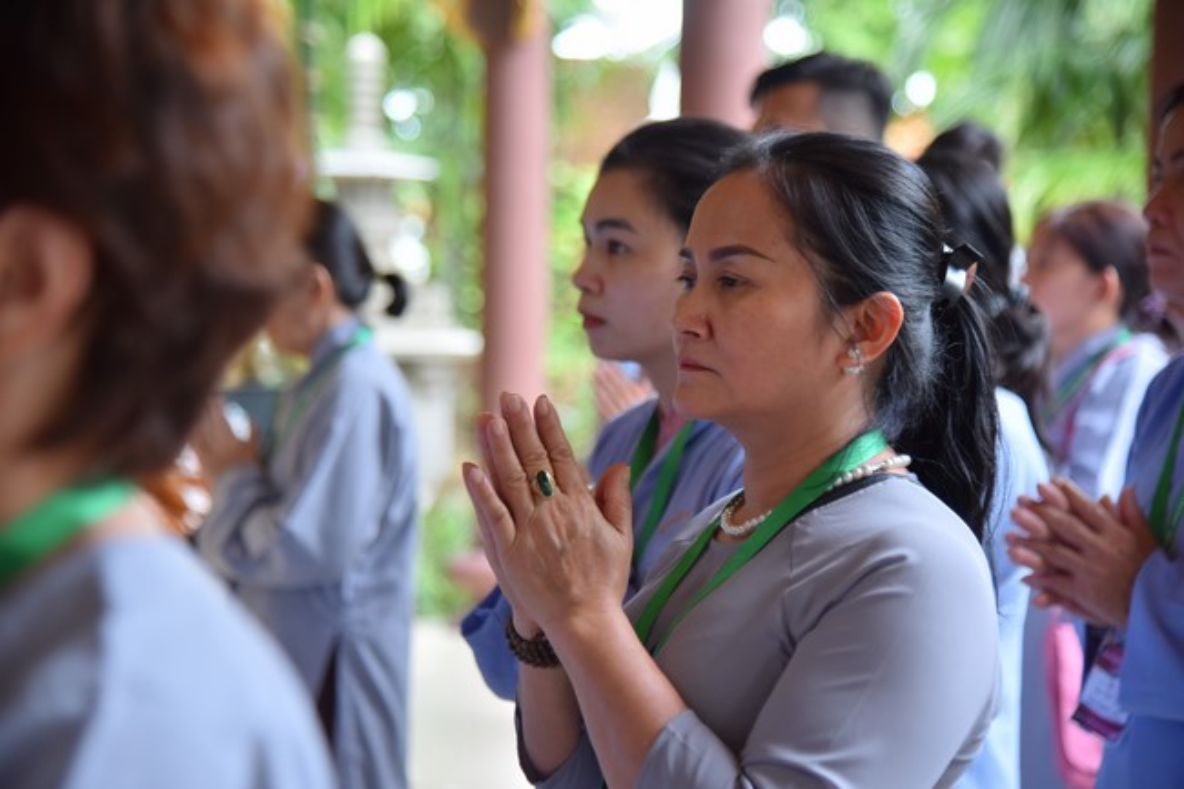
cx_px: 592
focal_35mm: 82
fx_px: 2696
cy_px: 394
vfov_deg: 16.6
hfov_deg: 24.8
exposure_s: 1/125
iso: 400
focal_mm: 82
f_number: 4.5
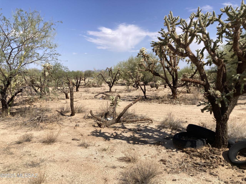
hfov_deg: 63.4
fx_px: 199
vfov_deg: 49.7
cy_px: 92
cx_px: 123
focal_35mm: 28
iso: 20
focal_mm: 3.99
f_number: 1.8
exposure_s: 1/2525
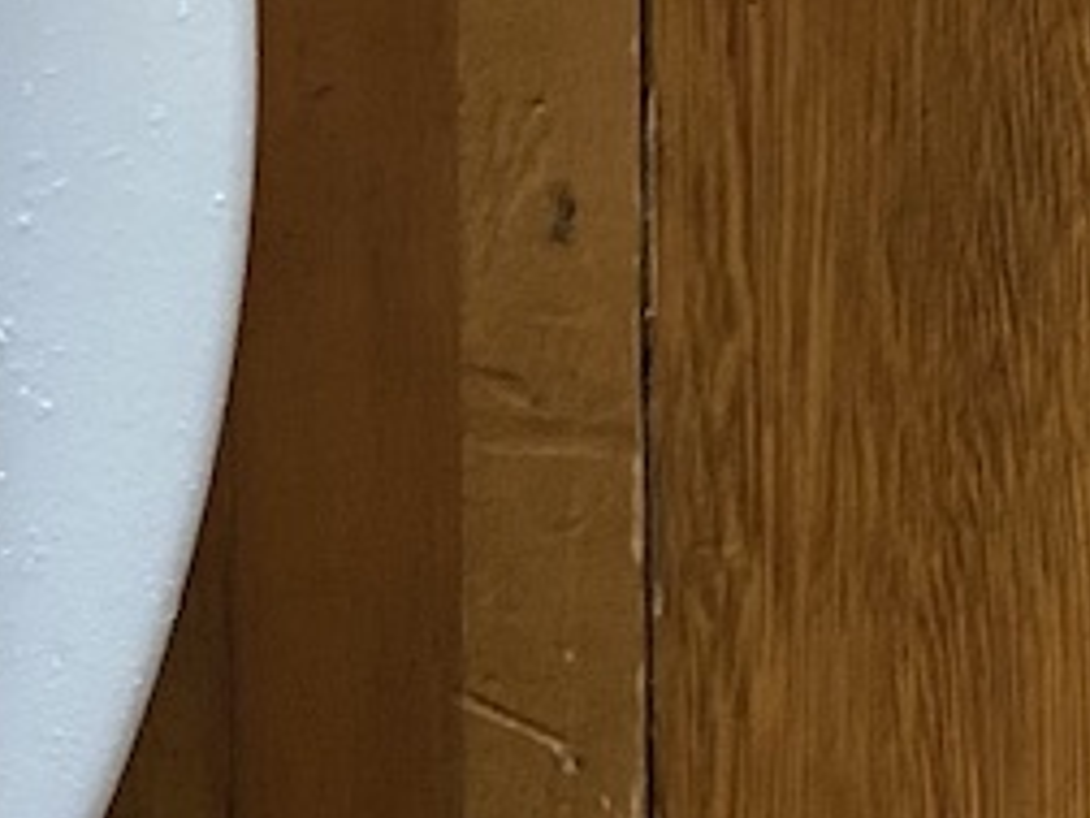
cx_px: -1579
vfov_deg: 11.0
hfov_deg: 11.8
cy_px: 89
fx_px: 4219
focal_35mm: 134
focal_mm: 4.25
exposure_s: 1/93
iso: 125
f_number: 1.8
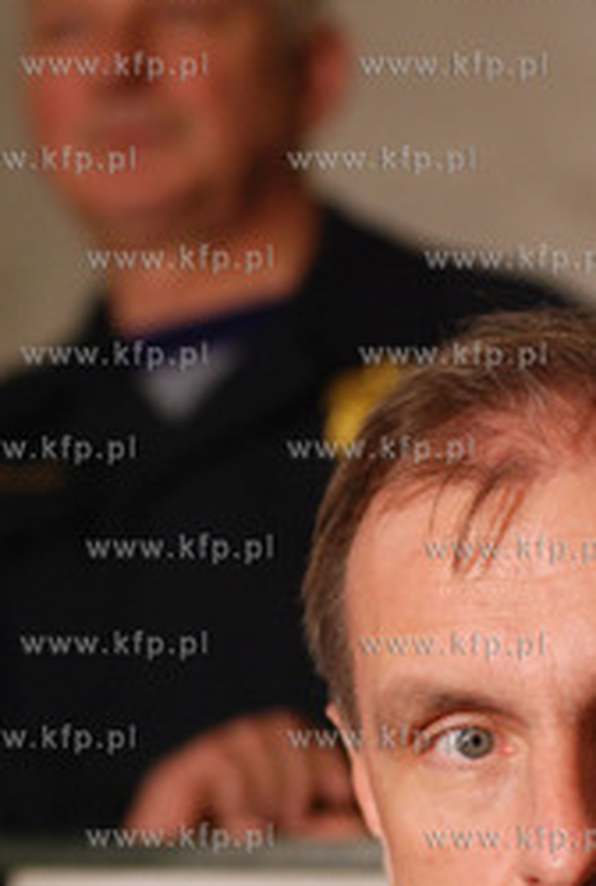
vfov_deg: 10.7
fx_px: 4741
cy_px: 542
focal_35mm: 192
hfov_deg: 7.2
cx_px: 408
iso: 1000
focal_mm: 80
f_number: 2.8
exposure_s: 1/100
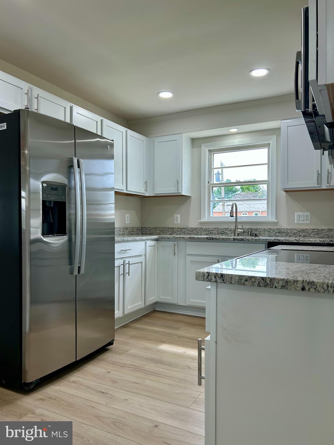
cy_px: 222
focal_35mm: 26
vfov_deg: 67.3
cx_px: 167
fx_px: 334
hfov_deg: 53.1
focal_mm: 5.7
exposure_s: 1/160
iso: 64
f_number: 1.5
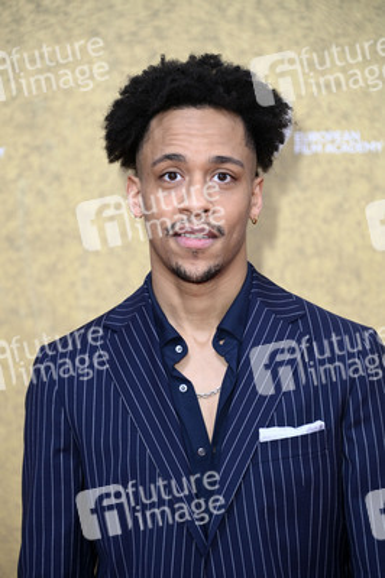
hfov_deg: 8.1
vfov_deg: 12.1
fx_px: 2732
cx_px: 192
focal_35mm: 170
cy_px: 289
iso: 1000
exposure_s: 1/250
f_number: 5.6
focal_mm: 170
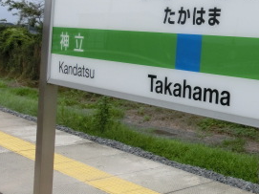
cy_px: 63
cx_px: 297
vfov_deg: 24.7
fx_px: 441
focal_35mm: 59
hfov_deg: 29.0
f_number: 3.5
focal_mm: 4.5
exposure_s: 1/125
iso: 125
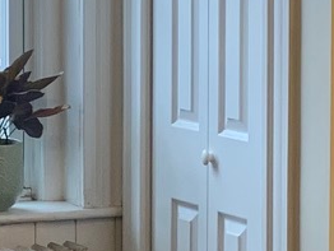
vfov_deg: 7.4
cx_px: 125
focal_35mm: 200
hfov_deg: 9.9
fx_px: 1932
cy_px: 111
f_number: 1.8
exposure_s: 1/60
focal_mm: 4.25
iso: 100
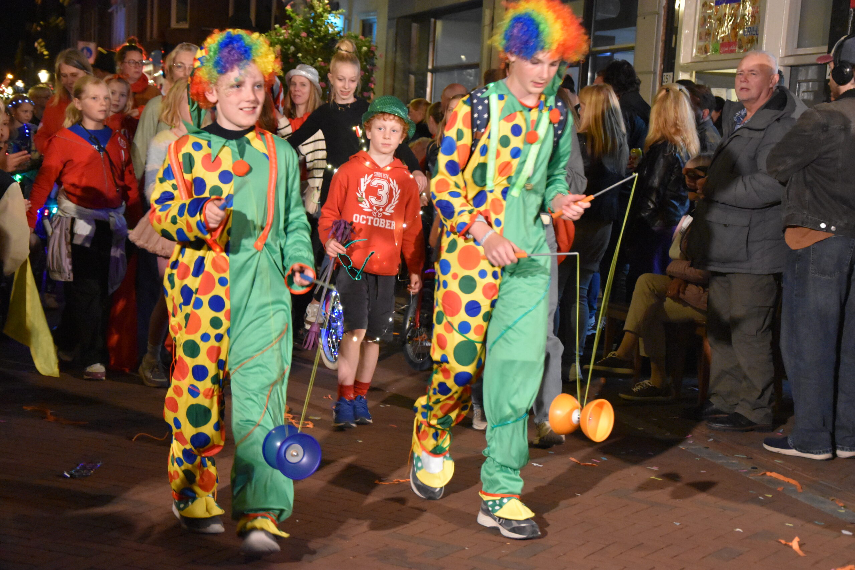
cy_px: 285
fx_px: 1603
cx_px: 428
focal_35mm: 68
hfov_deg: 29.9
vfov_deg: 20.2
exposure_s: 1/60
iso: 6400
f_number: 4.8
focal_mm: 45
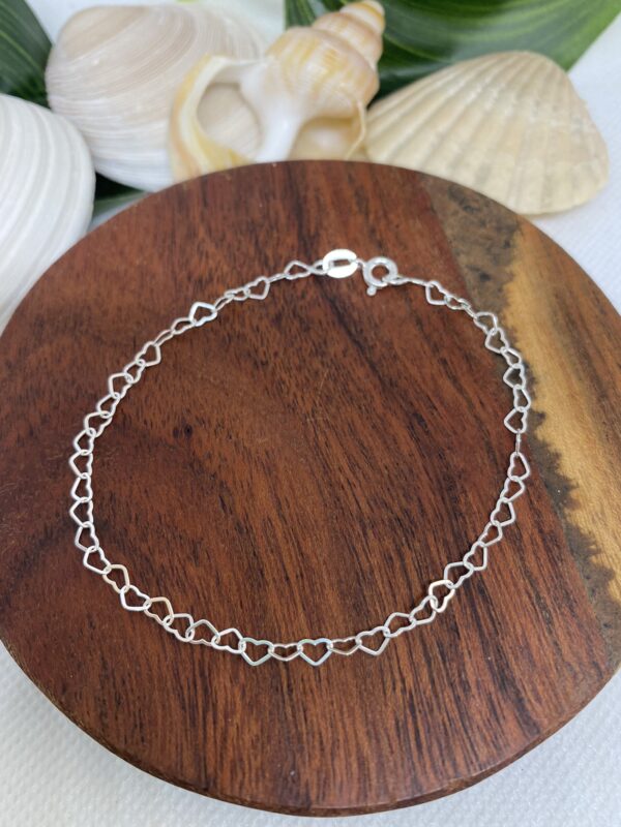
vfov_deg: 67.3
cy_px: 414
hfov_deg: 53.1
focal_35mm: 26
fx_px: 622
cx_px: 310
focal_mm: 4.25
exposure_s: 1/117
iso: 125
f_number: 1.8
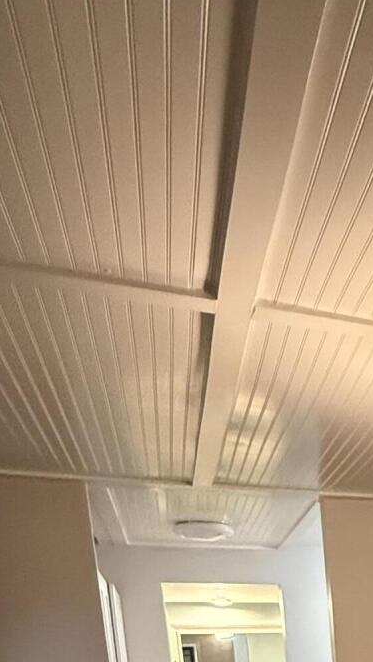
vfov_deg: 34.0
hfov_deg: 21.7
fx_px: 809
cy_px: 830
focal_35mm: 46
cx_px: 557
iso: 1000
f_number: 2.2
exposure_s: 1/60
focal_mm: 2.22
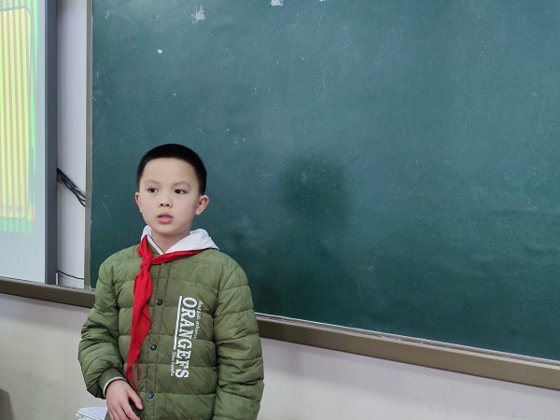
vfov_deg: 33.6
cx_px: 280
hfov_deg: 43.9
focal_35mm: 43
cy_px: 210
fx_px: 696
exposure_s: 1/50
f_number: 1.69
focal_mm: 6.72
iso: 230
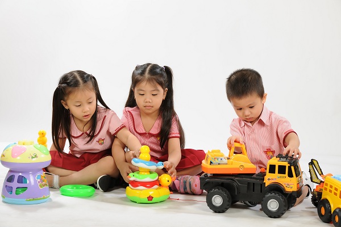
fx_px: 900
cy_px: 114
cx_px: 170
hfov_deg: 21.5
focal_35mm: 95
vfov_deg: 14.4
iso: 100
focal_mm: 95
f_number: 8
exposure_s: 1/200
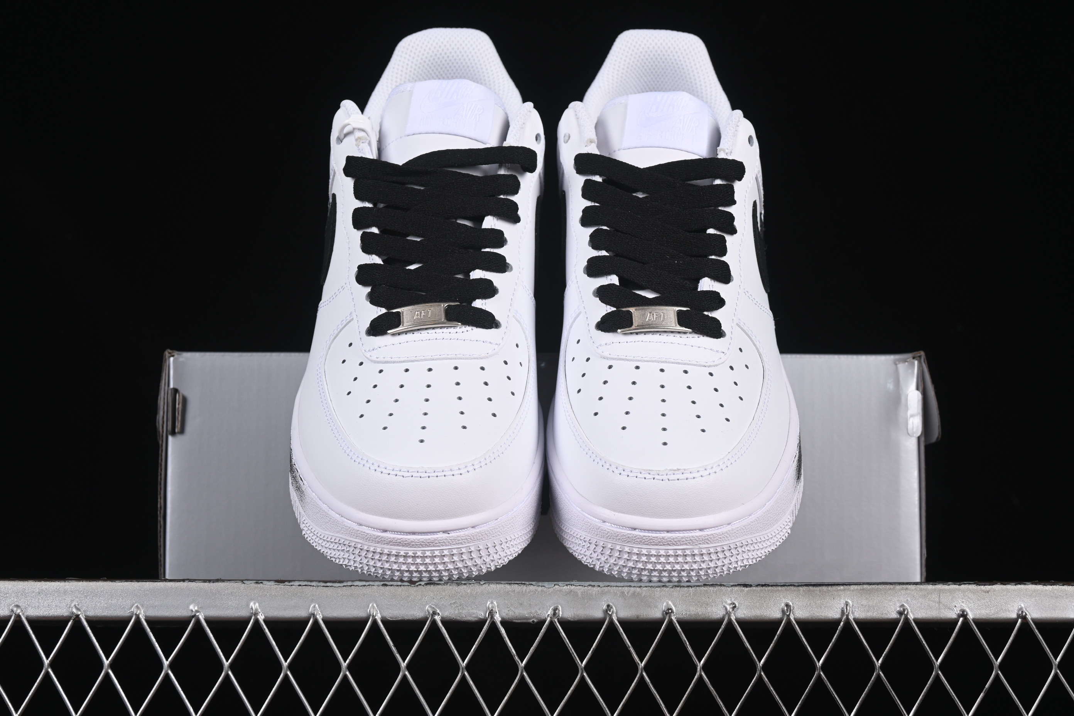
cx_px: 537
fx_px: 2237
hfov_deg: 27.0
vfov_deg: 18.2
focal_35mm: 75
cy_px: 358
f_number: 8
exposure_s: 1/100
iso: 160
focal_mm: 50
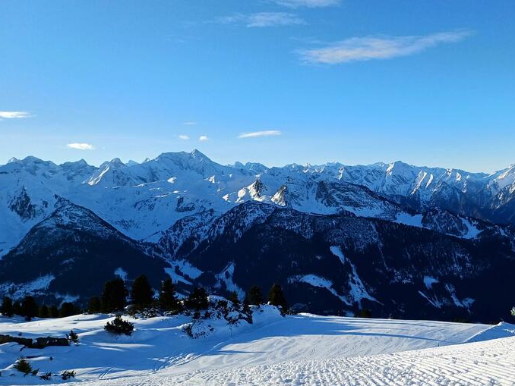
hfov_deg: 47.1
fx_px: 566
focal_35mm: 38
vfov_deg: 37.6
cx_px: 387
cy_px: 232
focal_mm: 4.65
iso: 50
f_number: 1.8
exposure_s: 1/1429
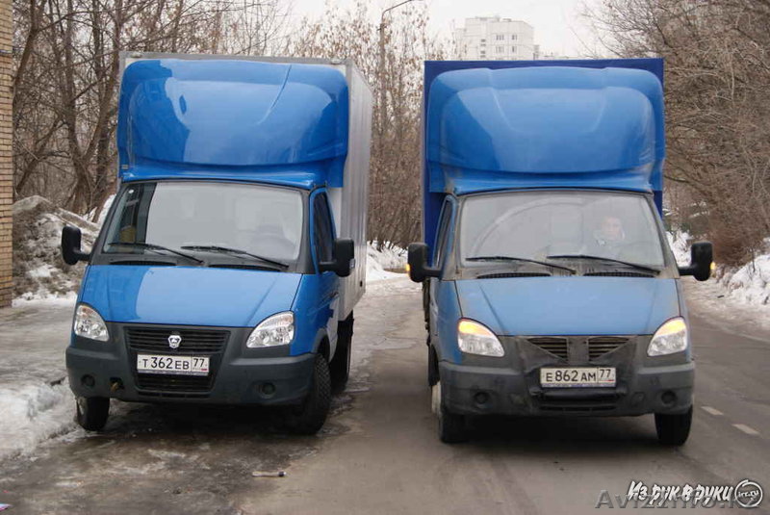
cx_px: 385
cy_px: 258
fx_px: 1124
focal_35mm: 52
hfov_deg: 37.8
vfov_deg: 25.8
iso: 200
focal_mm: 35
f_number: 5
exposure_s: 1/60
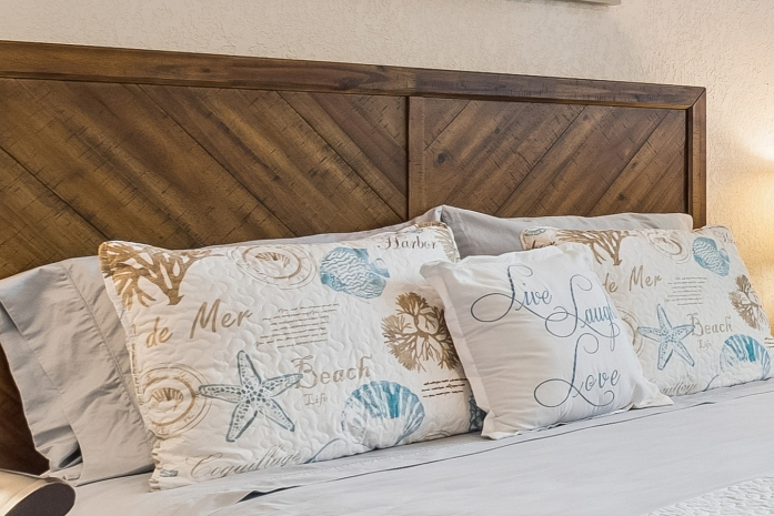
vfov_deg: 21.9
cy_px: 211
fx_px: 1333
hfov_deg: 23.8
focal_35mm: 62
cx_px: 1232
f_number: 7.1
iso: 100
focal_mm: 10
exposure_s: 1/40
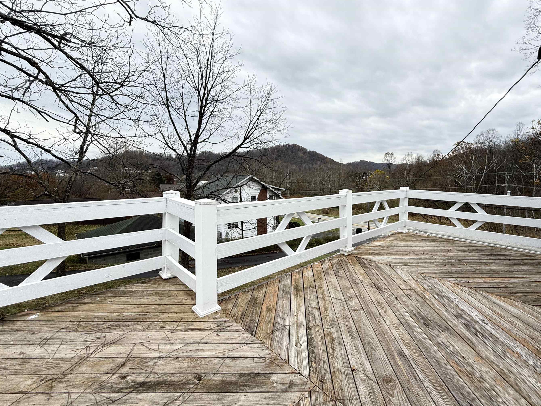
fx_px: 250
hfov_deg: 94.0
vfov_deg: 77.9
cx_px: 307
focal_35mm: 16
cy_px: 185
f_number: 2.2
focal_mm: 2.22
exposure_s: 1/494
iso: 50
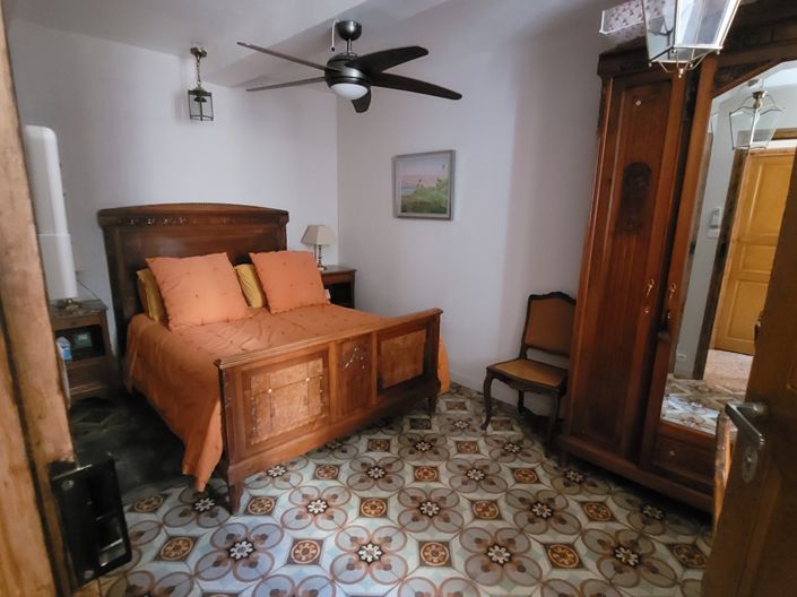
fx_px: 299
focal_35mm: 13
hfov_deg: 106.2
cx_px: 398
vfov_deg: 89.9
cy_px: 298
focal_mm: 1.74
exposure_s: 1/25
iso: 1250
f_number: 2.2
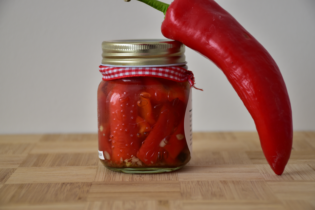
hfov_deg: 19.5
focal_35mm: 105
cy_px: 105
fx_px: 919
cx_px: 158
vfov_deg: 13.0
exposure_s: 1/80
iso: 200
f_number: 6.3
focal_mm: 70
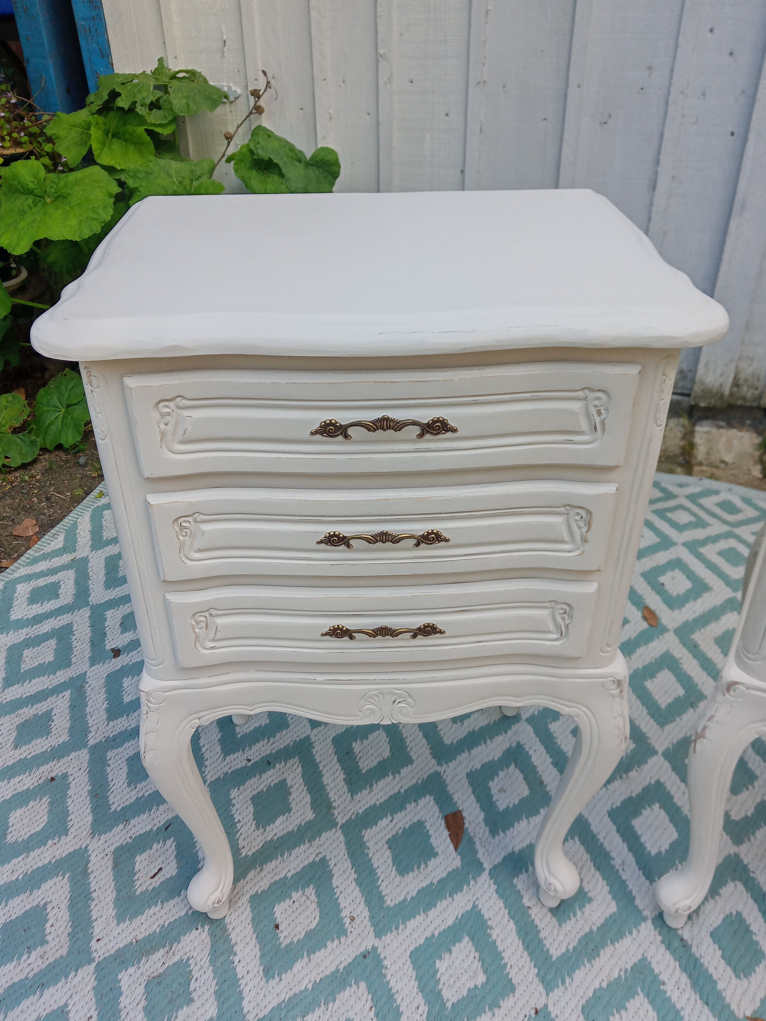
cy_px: 510
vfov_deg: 63.4
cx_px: 383
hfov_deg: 49.7
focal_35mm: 28
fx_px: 826
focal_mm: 3.57
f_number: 1.8
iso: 112
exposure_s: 1/923
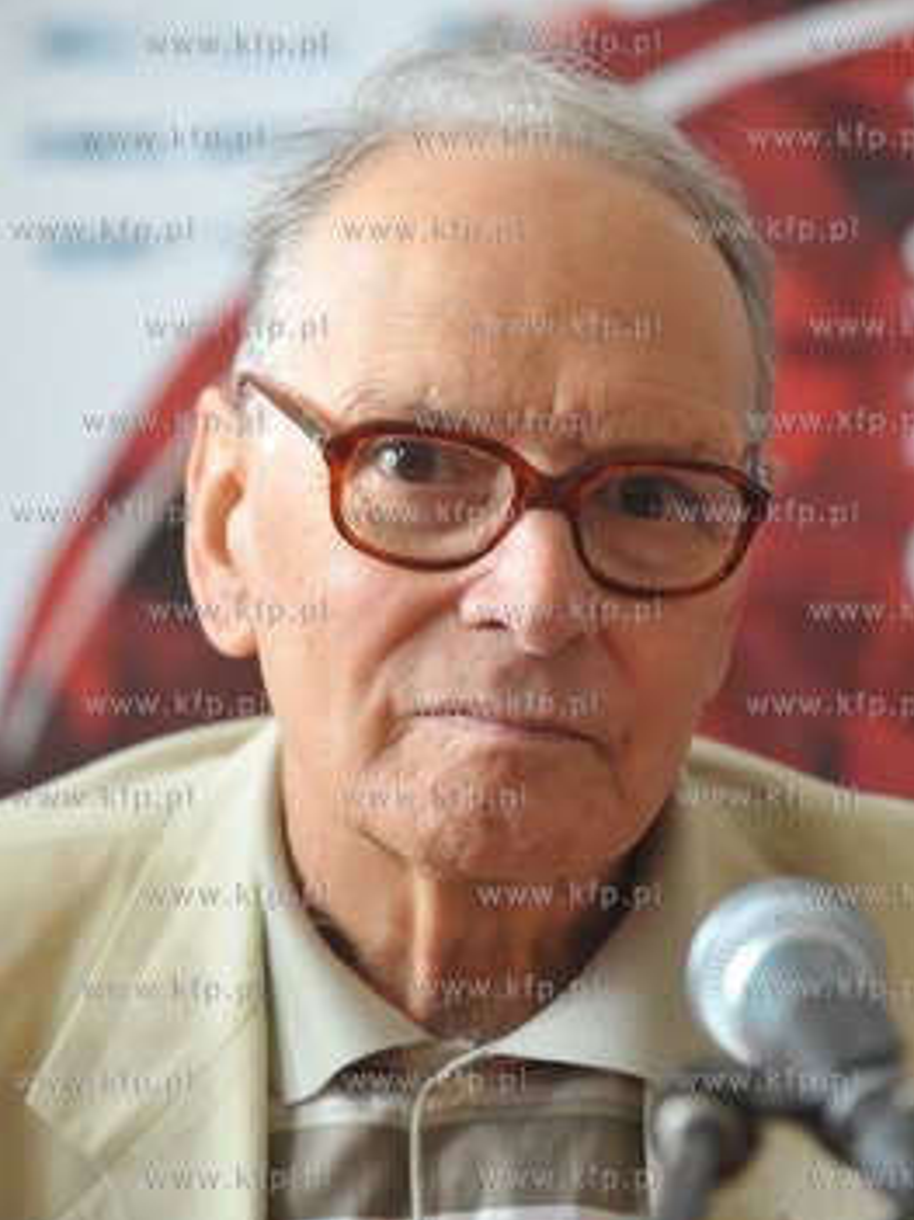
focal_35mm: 137
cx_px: 459
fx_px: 4826
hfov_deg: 10.8
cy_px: 605
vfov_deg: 14.4
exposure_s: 1/100
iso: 2000
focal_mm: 125
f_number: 5
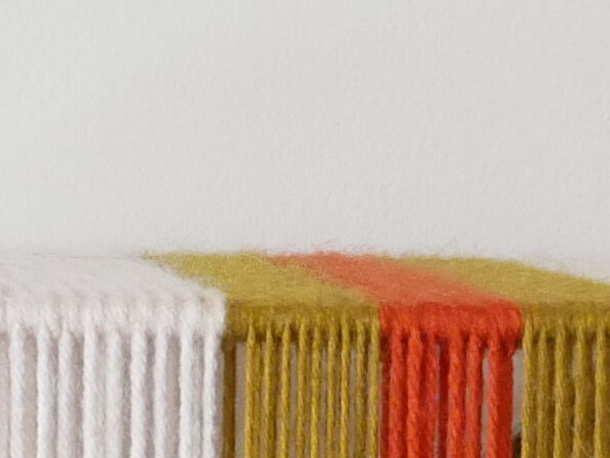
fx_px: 3790
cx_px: 148
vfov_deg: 6.9
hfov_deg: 9.2
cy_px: 479
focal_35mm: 215
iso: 800
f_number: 3.6
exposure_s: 1/60
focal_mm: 14
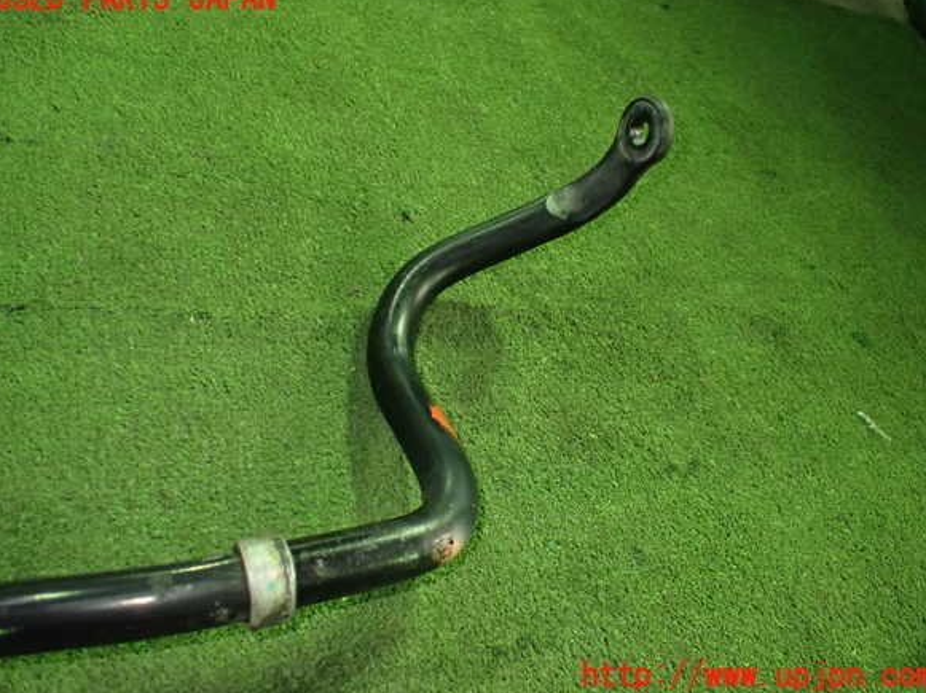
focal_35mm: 31
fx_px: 829
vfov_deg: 45.4
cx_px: 464
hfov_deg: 58.4
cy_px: 338
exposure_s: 1/50
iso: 800
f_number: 2.3
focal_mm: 5.4
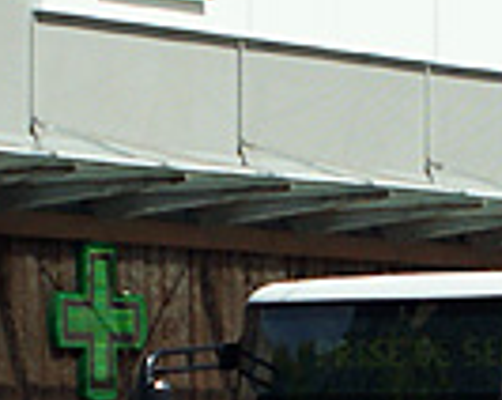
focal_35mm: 380
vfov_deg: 4.1
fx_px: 5632
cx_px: 370
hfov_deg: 5.1
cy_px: 411
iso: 200
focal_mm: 35
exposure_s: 1/640
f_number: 7.1
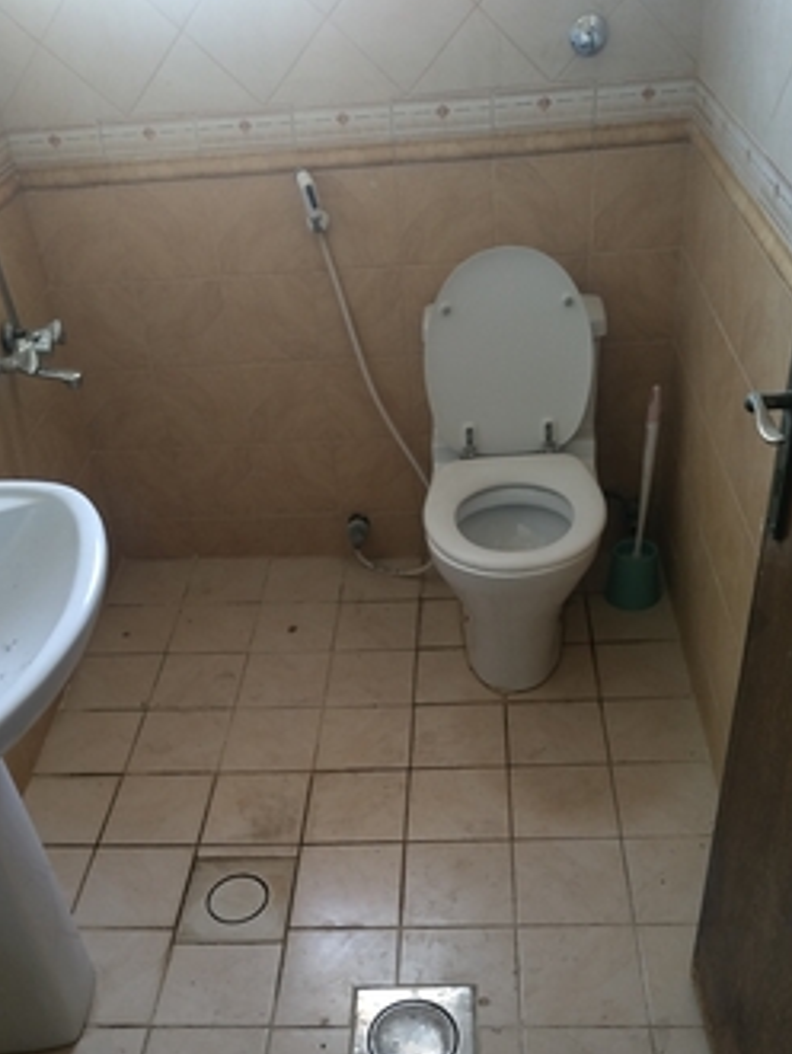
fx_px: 1097
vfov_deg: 50.5
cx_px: 385
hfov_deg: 39.7
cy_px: 691
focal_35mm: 36
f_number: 1.8
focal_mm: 4.7
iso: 927
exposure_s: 1/33.3
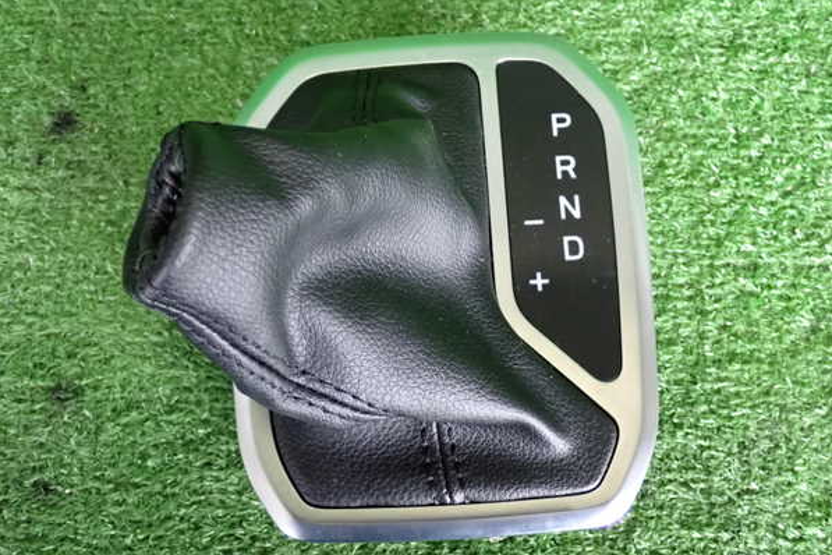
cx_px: 417
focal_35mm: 46
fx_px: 1063
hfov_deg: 42.7
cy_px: 279
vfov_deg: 29.2
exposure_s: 1/60
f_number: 2.9
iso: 1250
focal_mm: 7.84
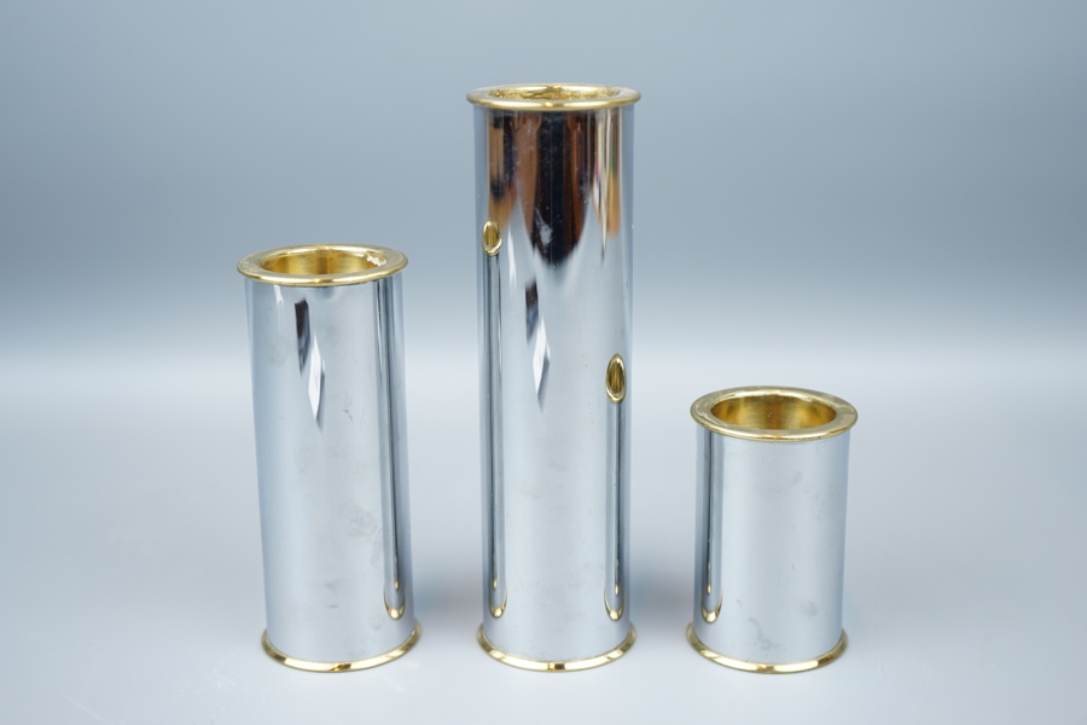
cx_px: 544
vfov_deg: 28.1
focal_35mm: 48
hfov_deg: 41.1
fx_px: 1449
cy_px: 362
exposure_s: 1/60
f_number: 4.5
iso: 160
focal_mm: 48
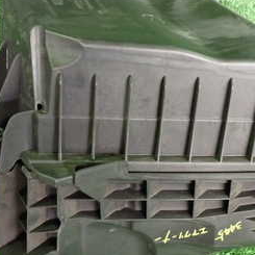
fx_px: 542
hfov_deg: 26.4
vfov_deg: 26.5
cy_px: 136
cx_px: 151
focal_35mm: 65
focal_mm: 5.4
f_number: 2.3
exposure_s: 1/30
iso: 800
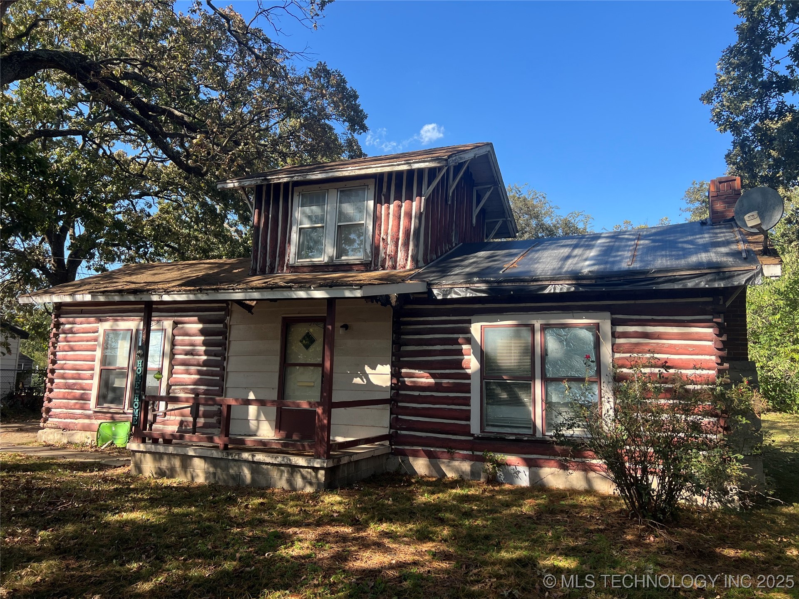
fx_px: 600
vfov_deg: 53.1
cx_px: 400
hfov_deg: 67.3
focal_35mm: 26
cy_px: 300
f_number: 1.5
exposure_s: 1/1159
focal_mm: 5.7
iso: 50
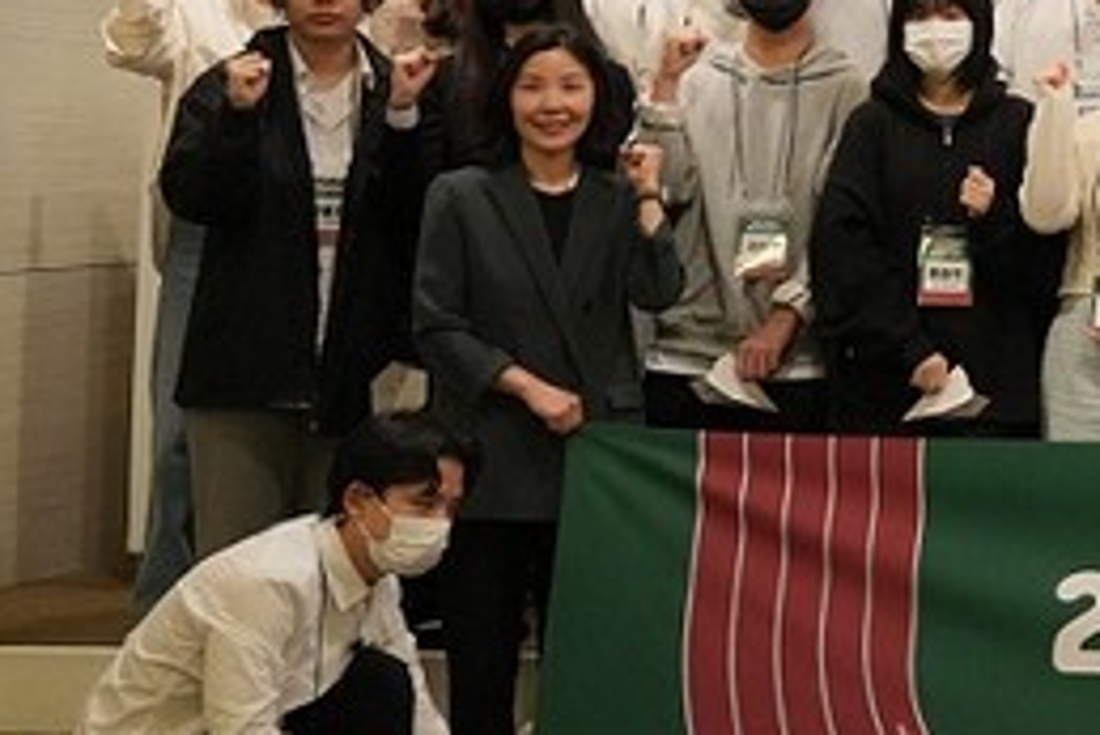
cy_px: -102
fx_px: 3057
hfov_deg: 17.4
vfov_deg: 13.4
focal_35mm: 100
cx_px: 1852
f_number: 4
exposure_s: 1/250
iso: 4000
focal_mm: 27
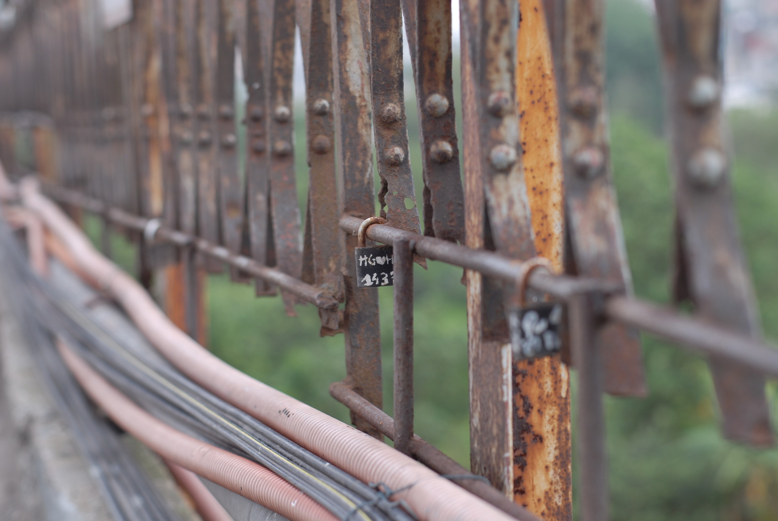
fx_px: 1785
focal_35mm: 82
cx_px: 389
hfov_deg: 24.6
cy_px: 260
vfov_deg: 16.6
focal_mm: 55
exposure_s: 1/160
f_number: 2.8
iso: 100
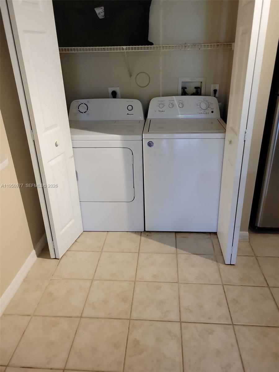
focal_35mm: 26
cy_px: 186
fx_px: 279
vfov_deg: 67.3
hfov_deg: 53.1
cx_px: 140
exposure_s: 1/59.2
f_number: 1.8
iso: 363
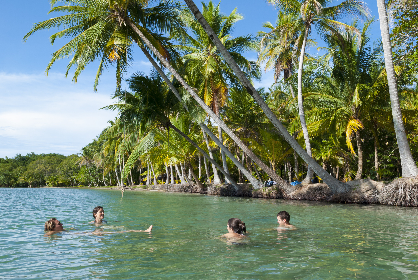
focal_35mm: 34
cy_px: 140
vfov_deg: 38.5
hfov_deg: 55.0
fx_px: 401
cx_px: 209
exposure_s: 1/200
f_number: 7.1
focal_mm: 23
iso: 100
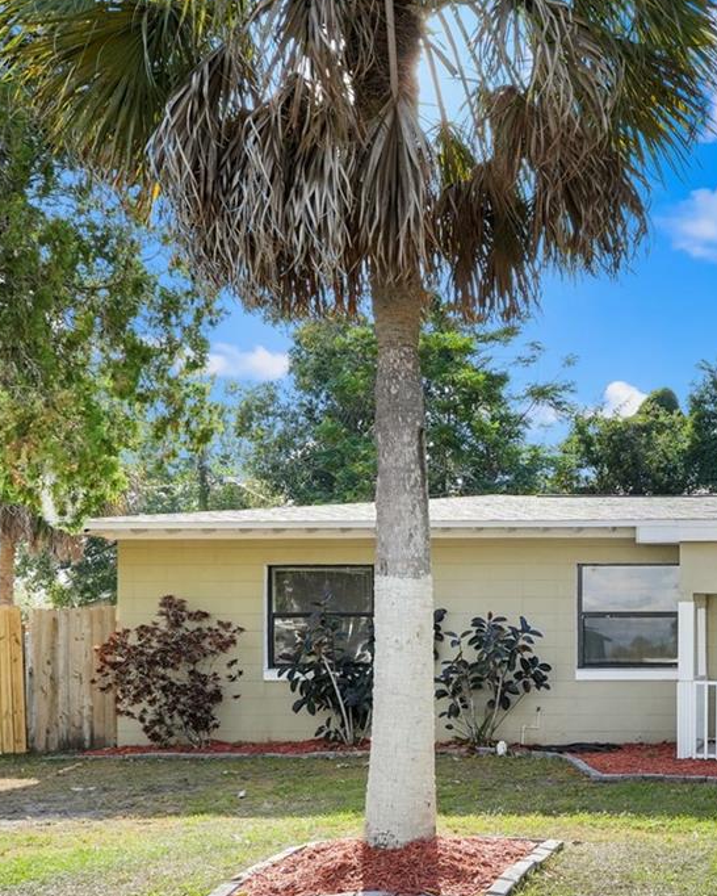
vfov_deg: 40.9
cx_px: 798
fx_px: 1167
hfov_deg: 30.4
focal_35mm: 44
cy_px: 660
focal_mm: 20
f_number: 9
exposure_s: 1/60
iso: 400
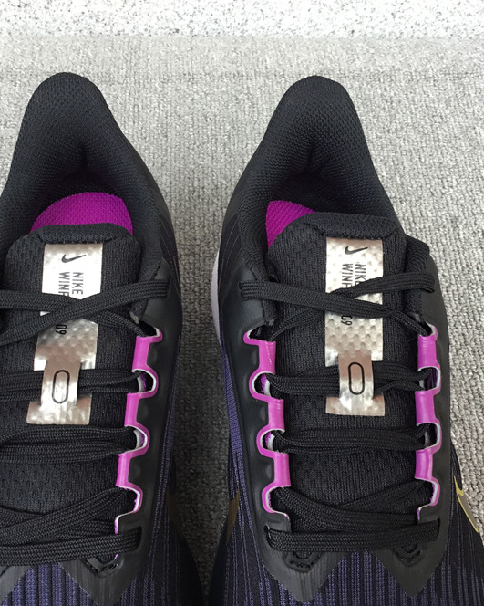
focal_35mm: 41
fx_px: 734
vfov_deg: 44.8
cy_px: 304
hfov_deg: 36.5
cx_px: 227
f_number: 2.4
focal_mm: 3.3
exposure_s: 1/100
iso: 50
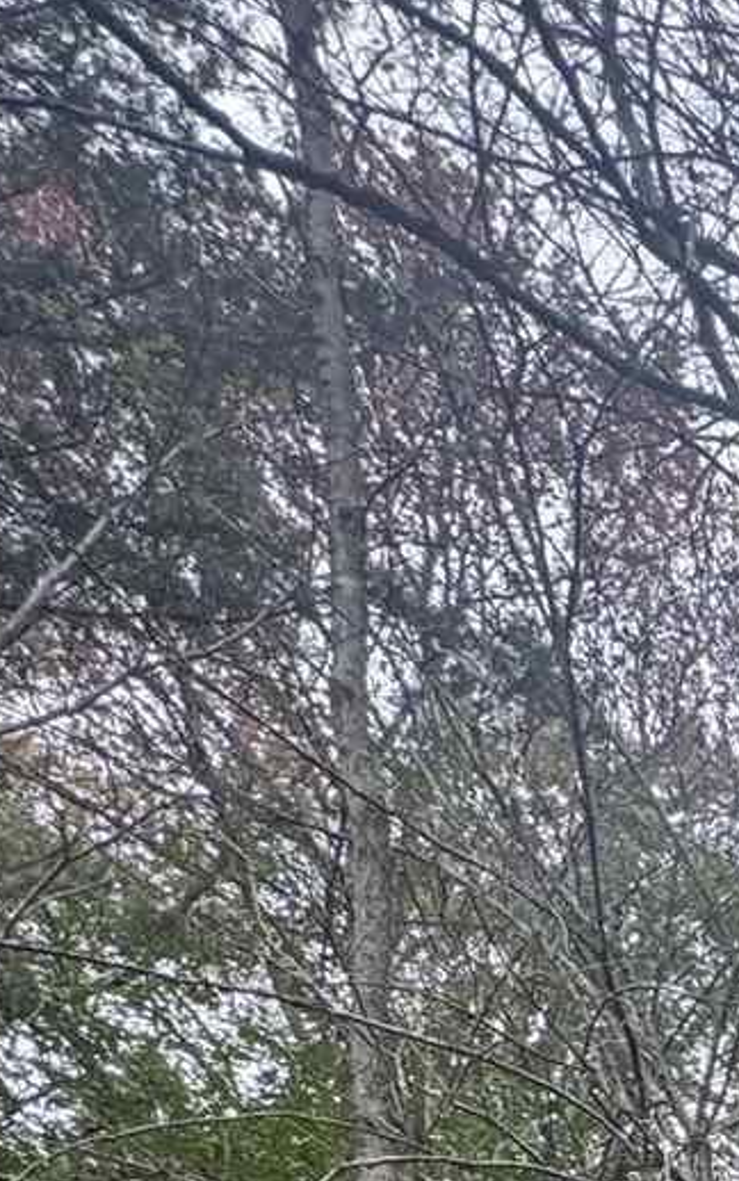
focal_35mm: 66
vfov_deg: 22.6
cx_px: 1790
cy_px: 1956
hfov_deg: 13.8
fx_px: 2126
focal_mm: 2.22
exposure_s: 1/134
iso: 40
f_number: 2.2
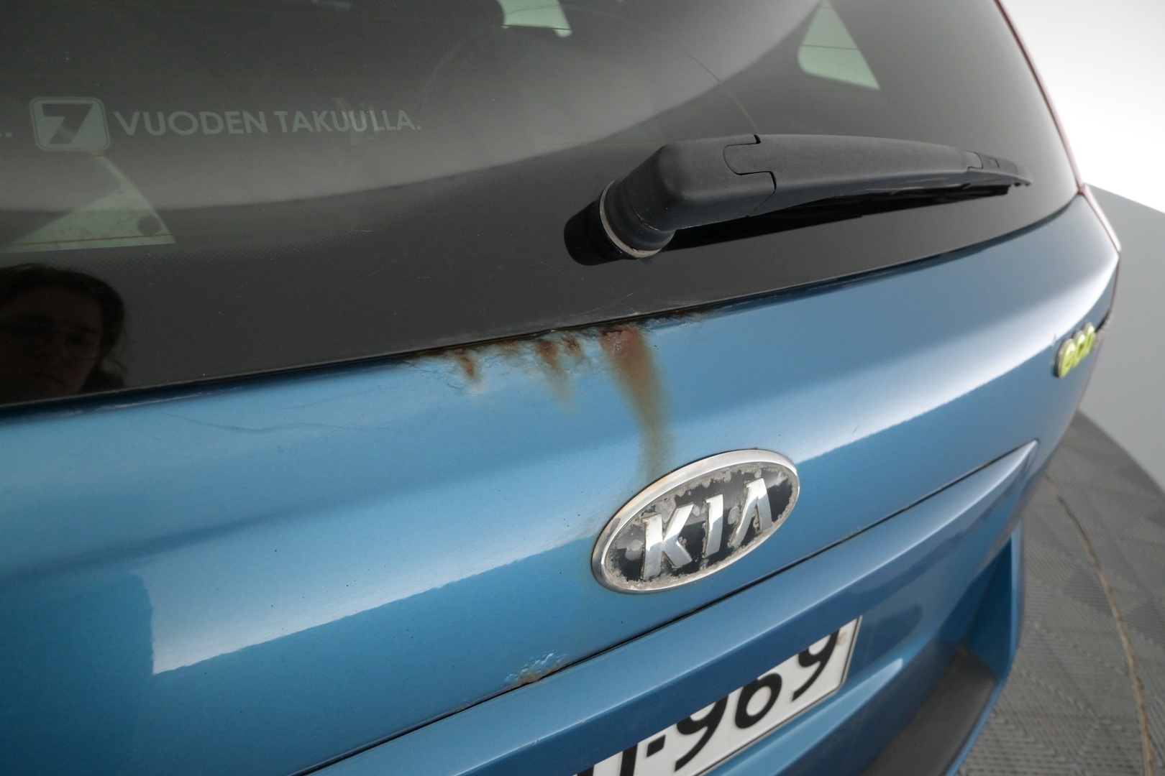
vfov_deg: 53.1
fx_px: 777
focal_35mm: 24
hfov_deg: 73.7
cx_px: 582
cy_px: 388
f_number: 5.6
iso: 2500
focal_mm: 16
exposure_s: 1/125
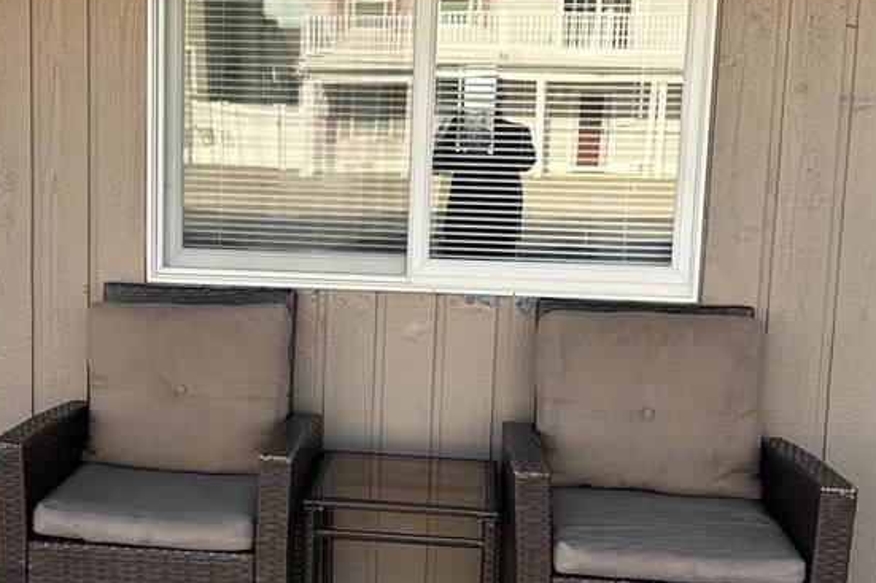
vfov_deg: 23.4
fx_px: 1411
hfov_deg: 34.0
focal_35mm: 58
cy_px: 308
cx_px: 261
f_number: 1.78
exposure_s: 1/791
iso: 80
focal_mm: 6.86
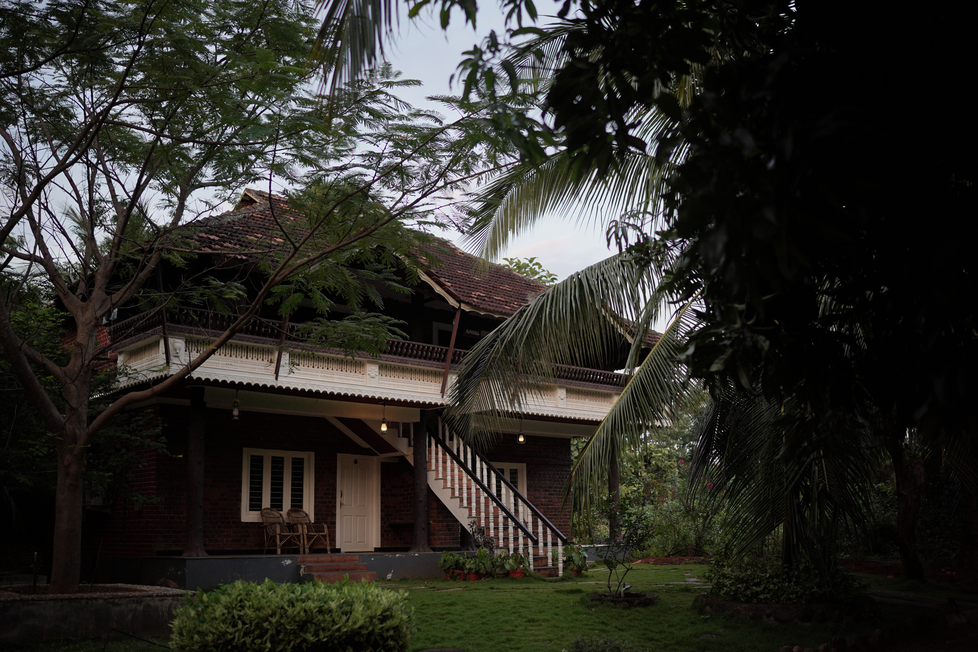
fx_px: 951
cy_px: 326
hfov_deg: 54.4
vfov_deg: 37.9
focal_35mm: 35
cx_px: 489
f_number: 1.6
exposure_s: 1/640
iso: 160
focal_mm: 35
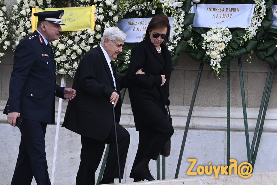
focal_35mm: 120
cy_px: 92
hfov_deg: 17.1
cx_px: 138
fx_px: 923
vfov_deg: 11.4
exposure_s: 1/250
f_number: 10
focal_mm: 120
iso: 640
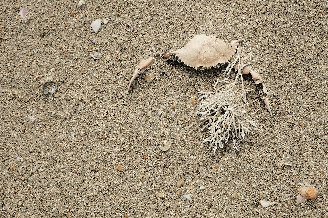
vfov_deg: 18.2
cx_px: 164
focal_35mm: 75
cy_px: 109
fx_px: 683
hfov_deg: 27.0
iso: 800
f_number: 7.1
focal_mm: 50
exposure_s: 1/2000
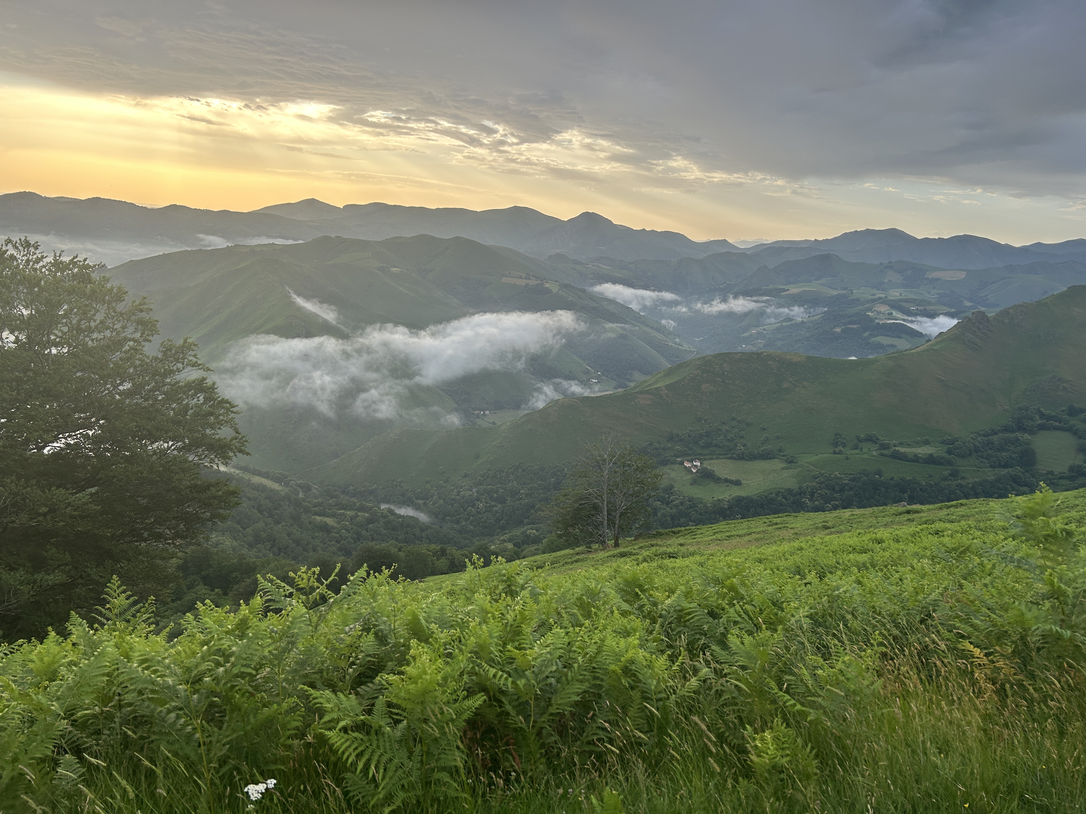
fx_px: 816
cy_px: 407
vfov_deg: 53.1
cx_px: 543
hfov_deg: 67.3
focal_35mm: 26
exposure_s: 1/982
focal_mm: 5.7
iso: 50
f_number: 1.5
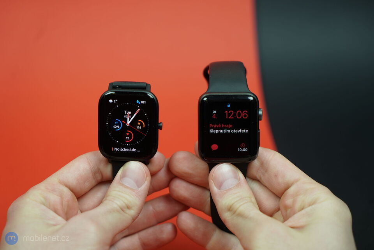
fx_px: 727
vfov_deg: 19.5
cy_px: 125
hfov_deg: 28.8
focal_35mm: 70
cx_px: 187
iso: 640
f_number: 4
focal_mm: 70
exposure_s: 1/250
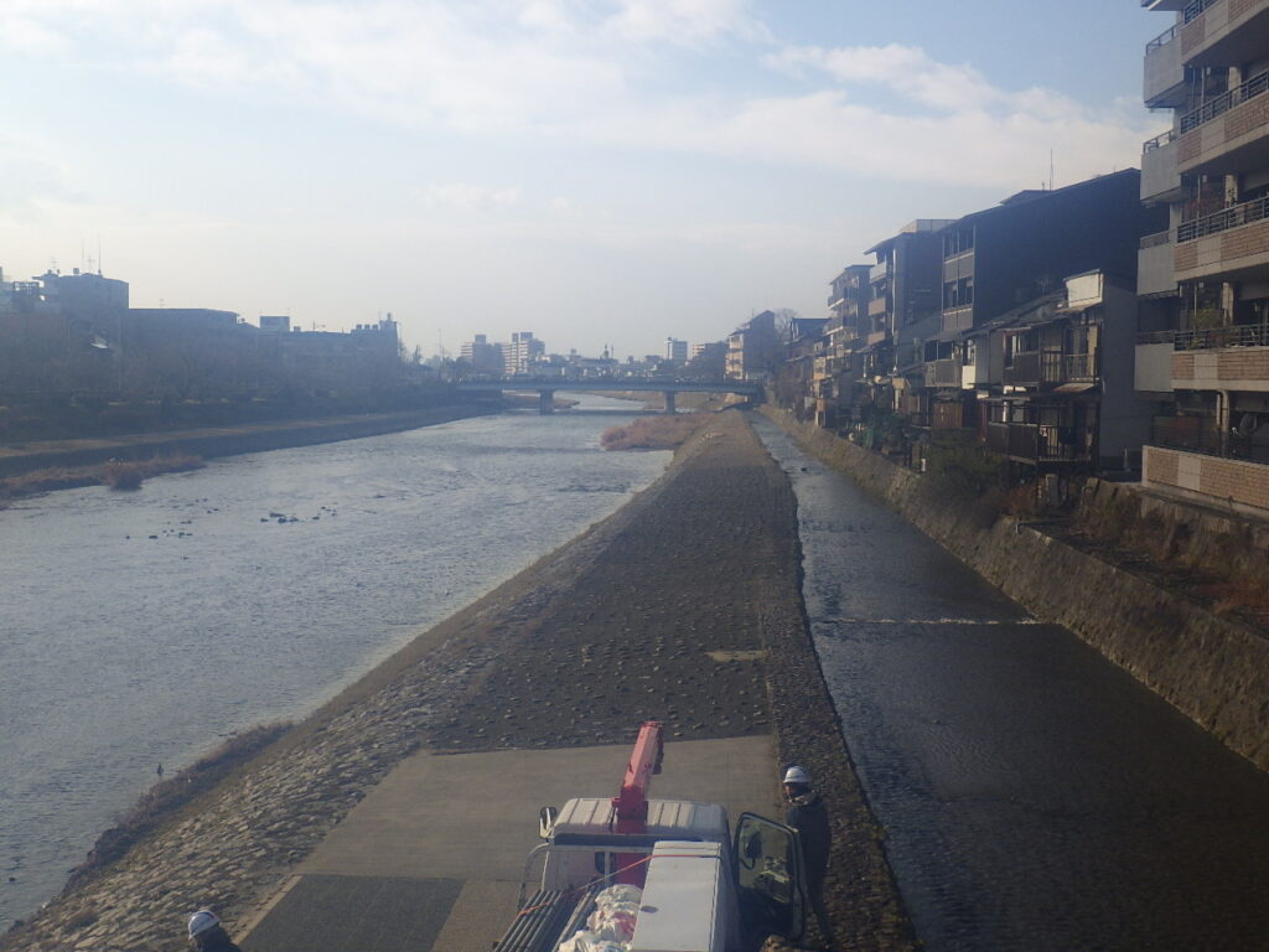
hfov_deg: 44.8
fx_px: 1540
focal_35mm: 42
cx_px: 634
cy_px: 476
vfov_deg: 34.3
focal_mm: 7.5
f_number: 5
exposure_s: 1/640
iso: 125
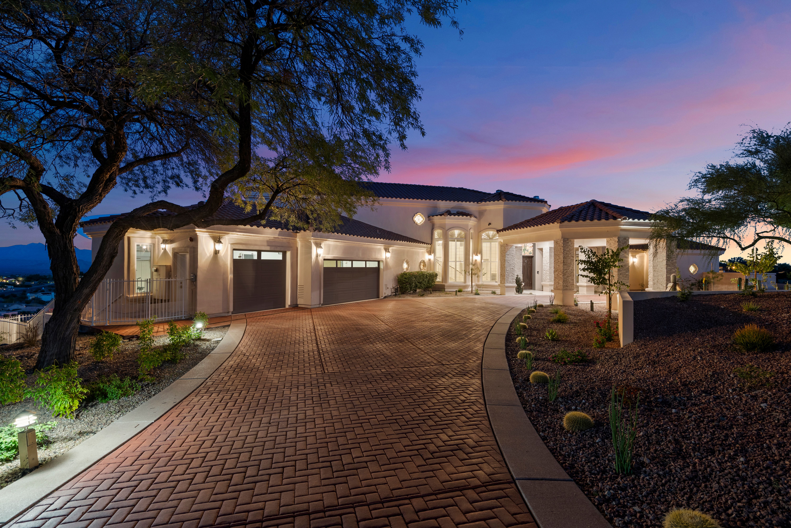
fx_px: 352
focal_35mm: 16
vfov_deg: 73.7
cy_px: 264
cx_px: 396
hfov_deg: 96.7
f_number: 8
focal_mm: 16
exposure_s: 6
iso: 400
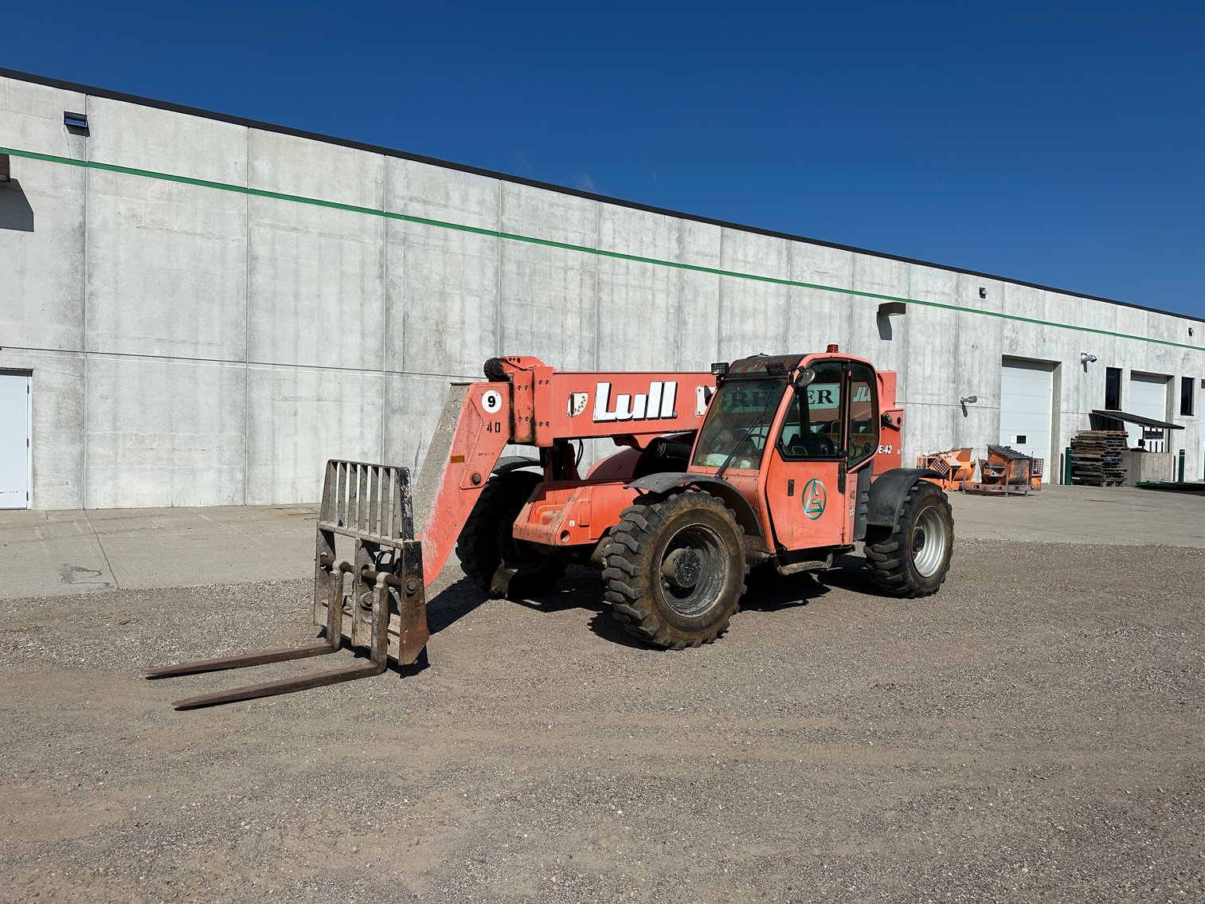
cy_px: 452
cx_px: 602
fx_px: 836
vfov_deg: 56.8
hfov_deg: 71.6
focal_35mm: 24
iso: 80
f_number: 1.78
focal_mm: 6.86
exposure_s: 1/12048
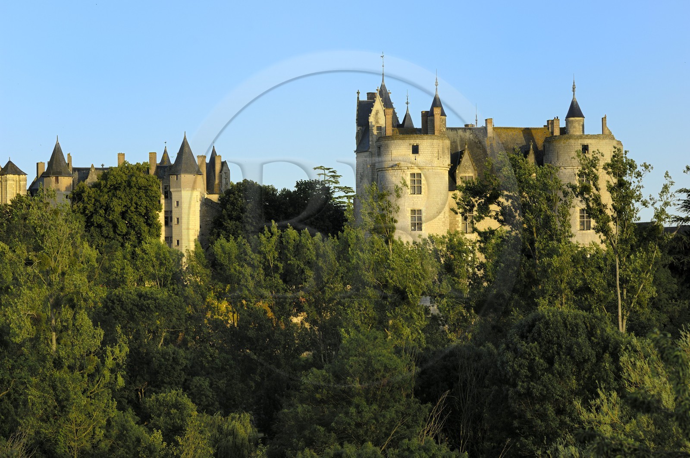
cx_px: 345
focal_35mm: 158
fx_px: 3014
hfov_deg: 13.1
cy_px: 229
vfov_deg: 8.7
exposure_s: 1/160
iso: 100
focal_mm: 105
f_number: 5.3
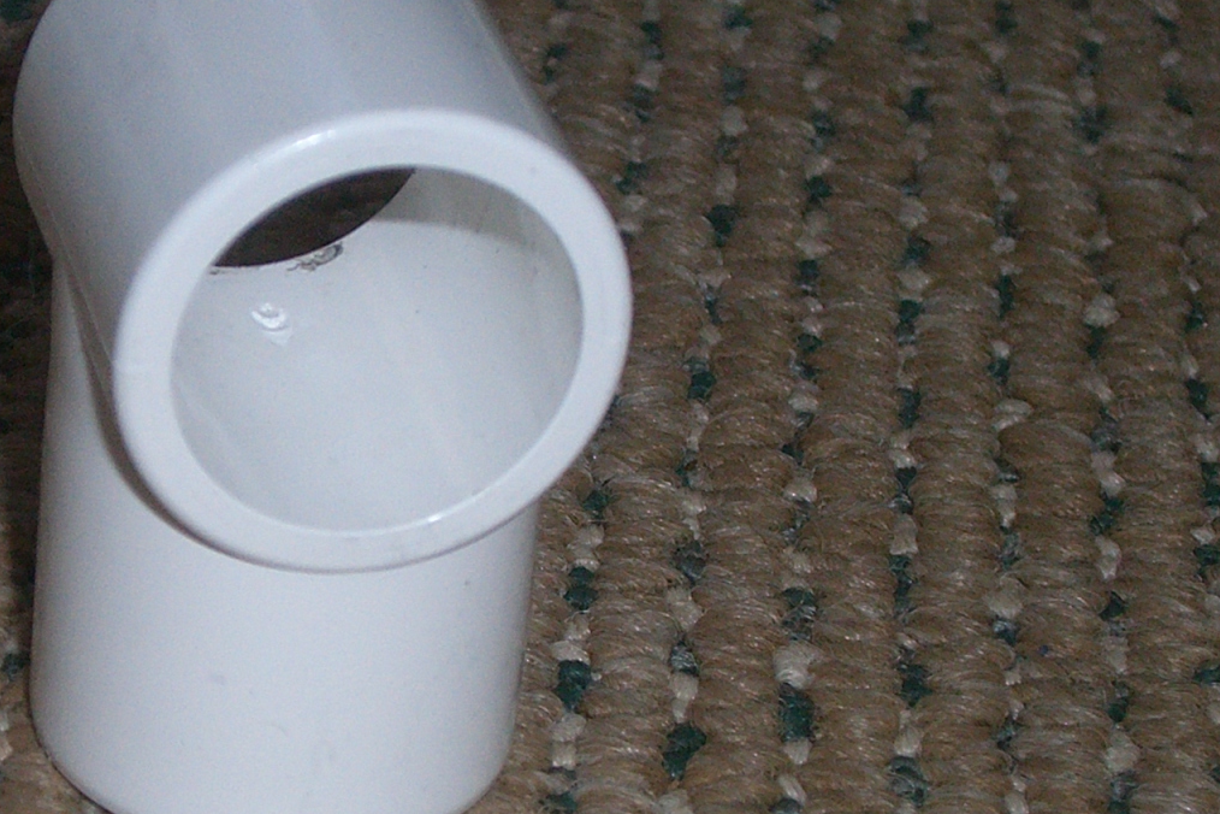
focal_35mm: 166
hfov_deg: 12.4
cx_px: 355
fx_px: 5625
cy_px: 467
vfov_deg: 8.3
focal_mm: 12.8
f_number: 4.1
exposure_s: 1/60
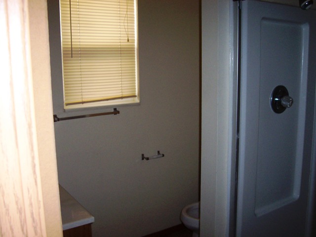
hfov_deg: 50.1
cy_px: 118
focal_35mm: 37
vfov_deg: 38.7
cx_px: 158
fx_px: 338
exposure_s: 1/60
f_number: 2.8
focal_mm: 5.6
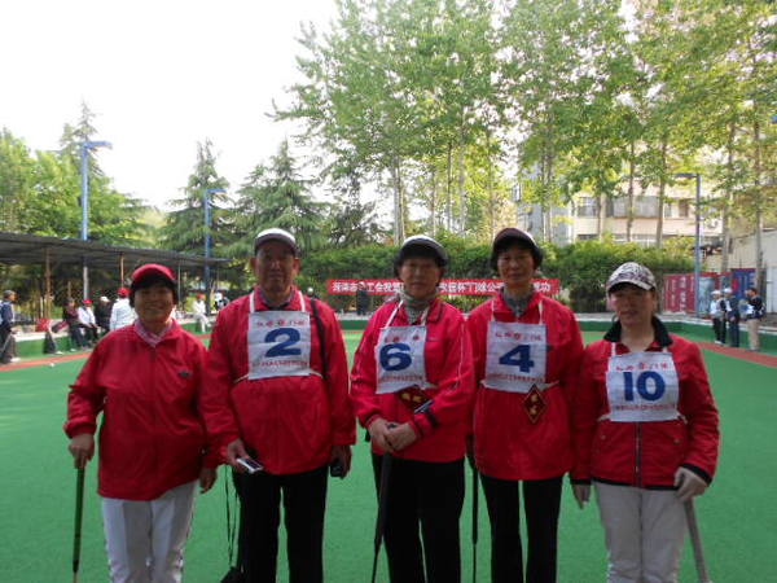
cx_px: 388
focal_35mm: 26
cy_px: 292
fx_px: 584
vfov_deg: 53.1
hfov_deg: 67.3
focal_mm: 4.6
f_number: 3.2
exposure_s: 1/80
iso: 80
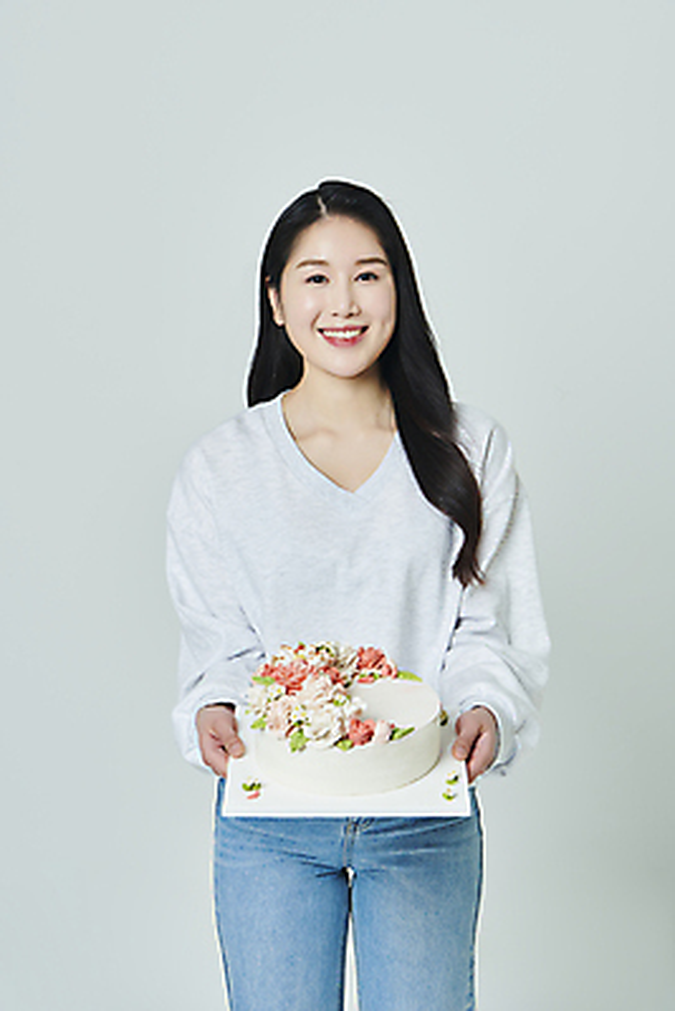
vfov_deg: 28.8
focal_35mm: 70
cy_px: 506
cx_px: 338
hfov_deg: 19.5
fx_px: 1967
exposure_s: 1/125
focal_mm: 70
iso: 100
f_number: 11
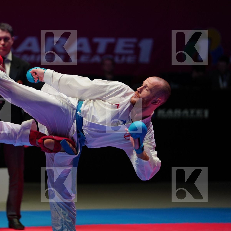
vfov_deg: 8.3
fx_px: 1593
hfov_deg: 8.3
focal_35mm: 211
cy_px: 116
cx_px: 59
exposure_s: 1/1000
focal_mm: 165
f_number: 2.8
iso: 1250
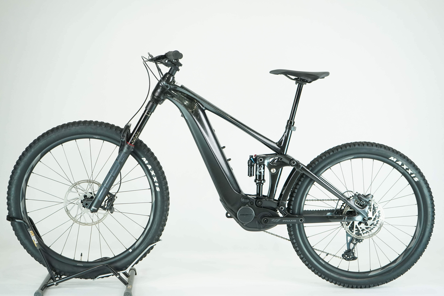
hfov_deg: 36.2
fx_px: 678
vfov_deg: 24.6
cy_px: 148
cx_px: 222
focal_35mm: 55
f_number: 5.6
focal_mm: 55
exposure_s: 1/200
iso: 1600
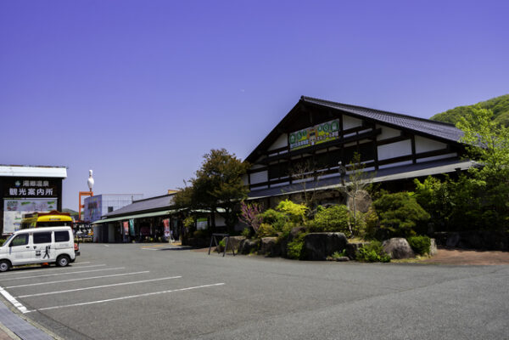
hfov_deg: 57.2
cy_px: 170
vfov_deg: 40.0
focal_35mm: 33
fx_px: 467
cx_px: 254
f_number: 10
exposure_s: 1/125
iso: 64
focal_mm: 33
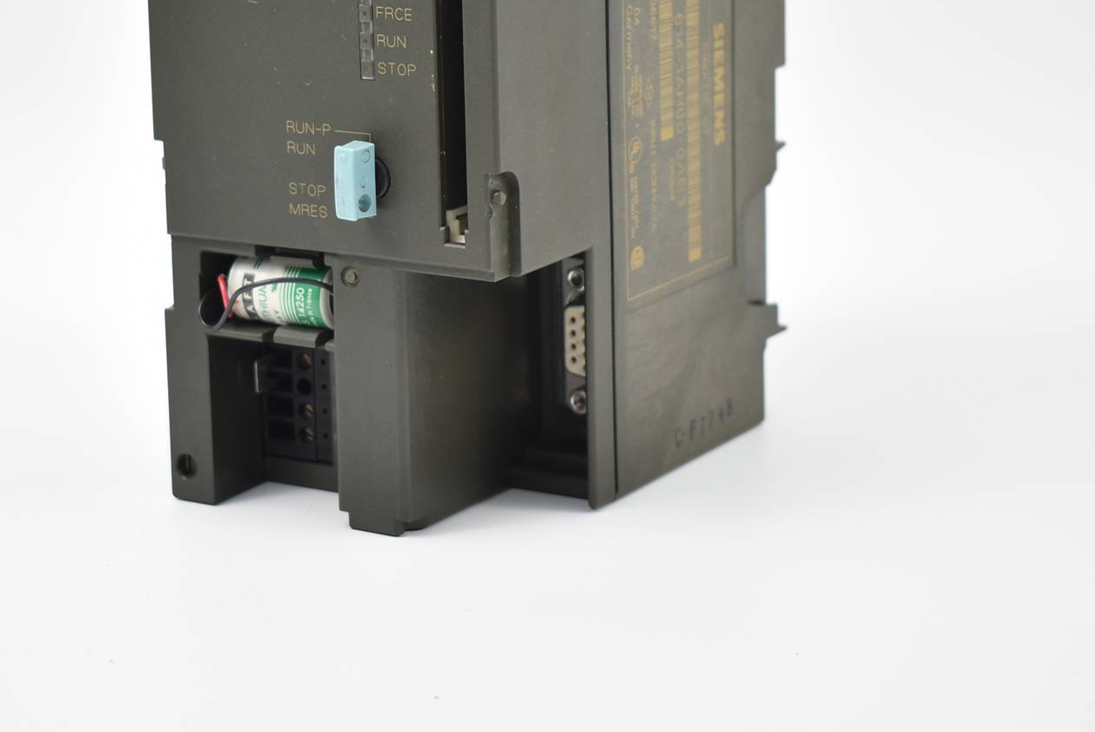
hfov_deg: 19.8
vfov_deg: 13.3
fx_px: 3135
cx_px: 473
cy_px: 165
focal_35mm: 103
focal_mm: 40
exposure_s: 1/60
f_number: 5
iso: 320
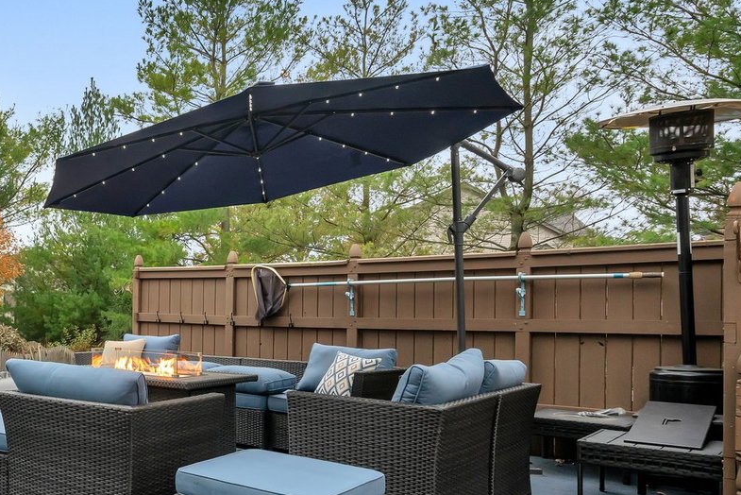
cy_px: 334
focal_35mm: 33
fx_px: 679
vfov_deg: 39.5
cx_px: 20
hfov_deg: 48.4
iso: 640
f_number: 10
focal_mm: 16
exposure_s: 1/60
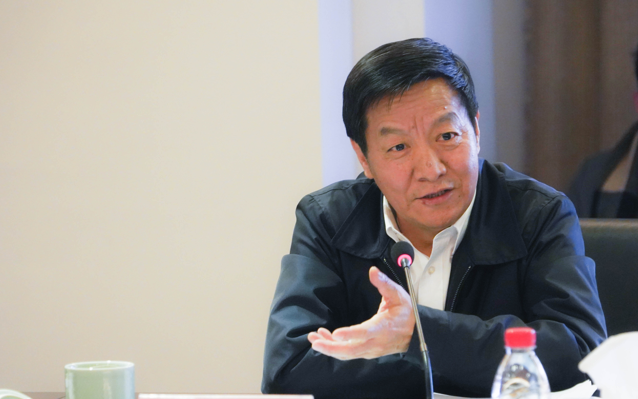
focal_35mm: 175
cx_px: 384
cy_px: 235
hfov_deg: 12.0
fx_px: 3043
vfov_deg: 7.5
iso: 5000
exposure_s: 1/80
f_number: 6.3
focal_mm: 139
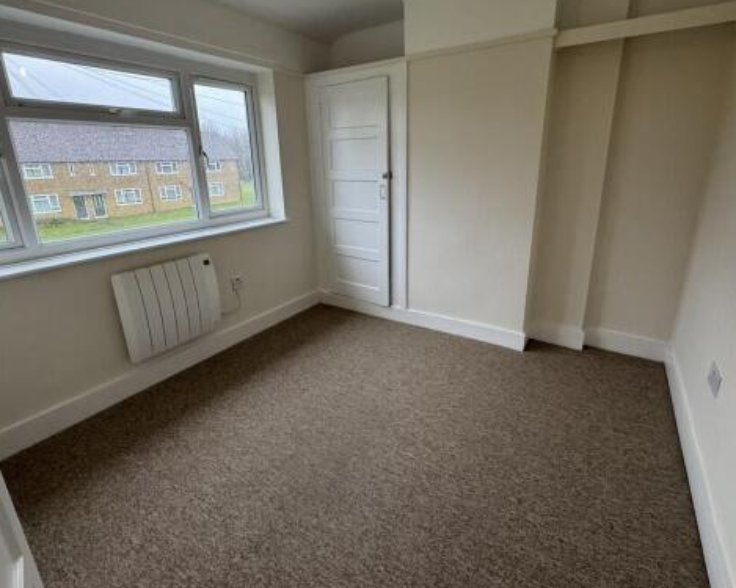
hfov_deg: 89.6
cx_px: 381
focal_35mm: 17
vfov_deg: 76.7
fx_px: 370
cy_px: 261
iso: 250
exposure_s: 1/100
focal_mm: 2.22
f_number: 2.2
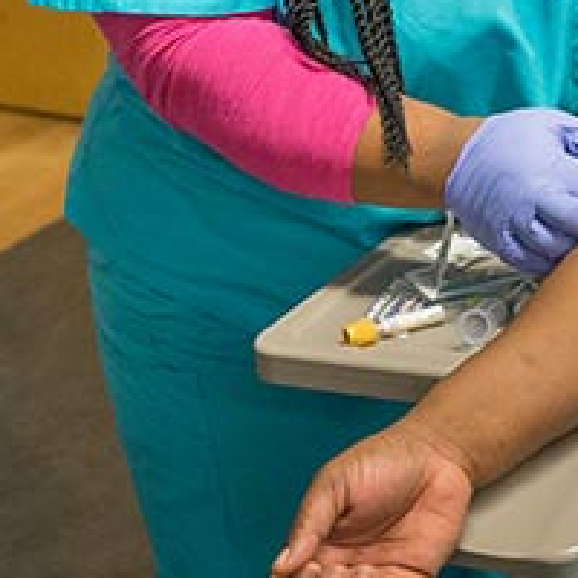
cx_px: 838
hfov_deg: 16.8
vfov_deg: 17.9
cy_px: 3
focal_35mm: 95
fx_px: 1795
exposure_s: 1/350
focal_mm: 36
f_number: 4
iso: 1250
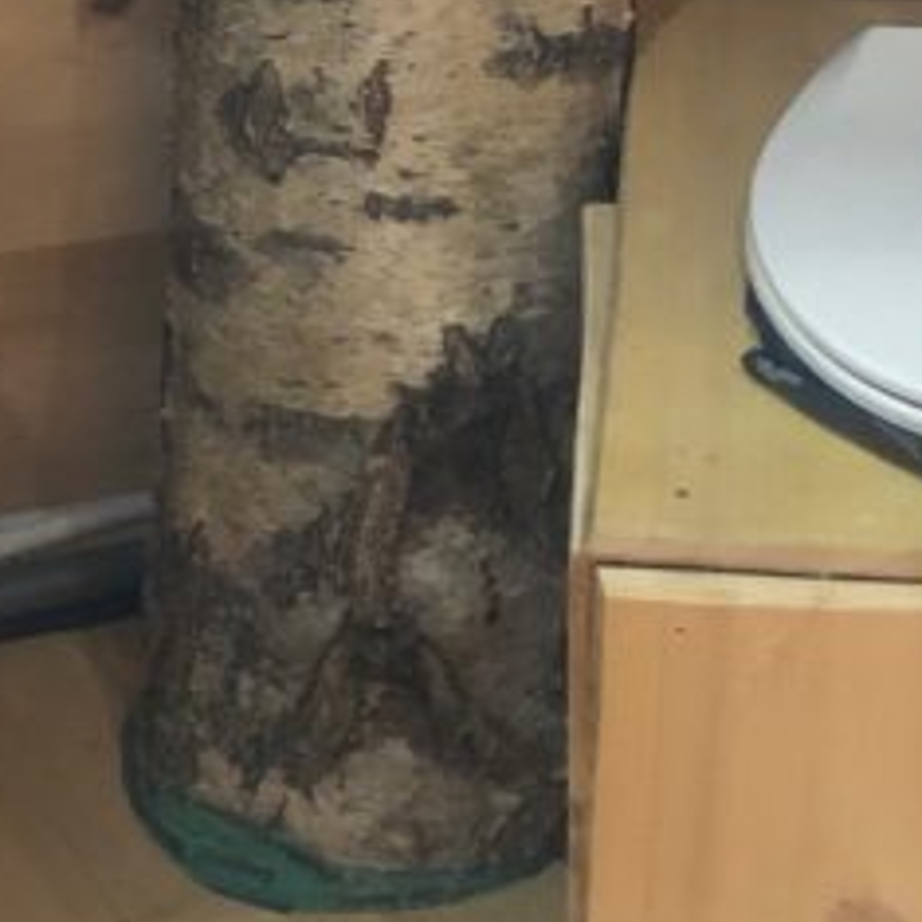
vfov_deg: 14.8
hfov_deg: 16.1
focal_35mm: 108
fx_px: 3254
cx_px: 538
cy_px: -534
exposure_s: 1/5
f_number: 1.8
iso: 100
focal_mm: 4
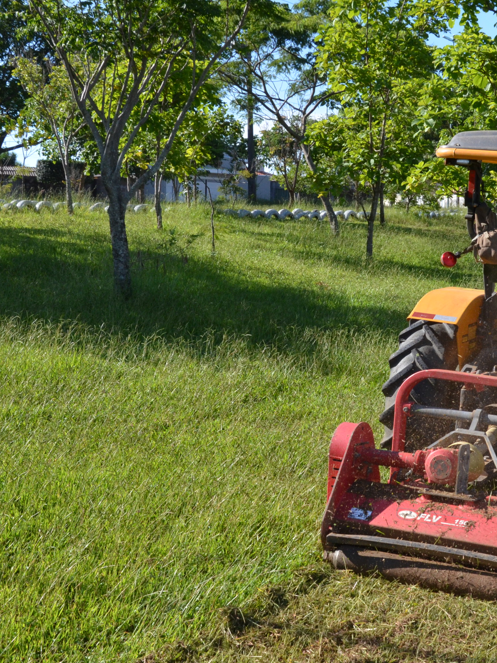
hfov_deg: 24.5
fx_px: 1129
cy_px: 342
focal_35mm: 59
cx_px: 392
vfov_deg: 32.7
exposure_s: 1/500
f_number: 11
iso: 800
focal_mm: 26
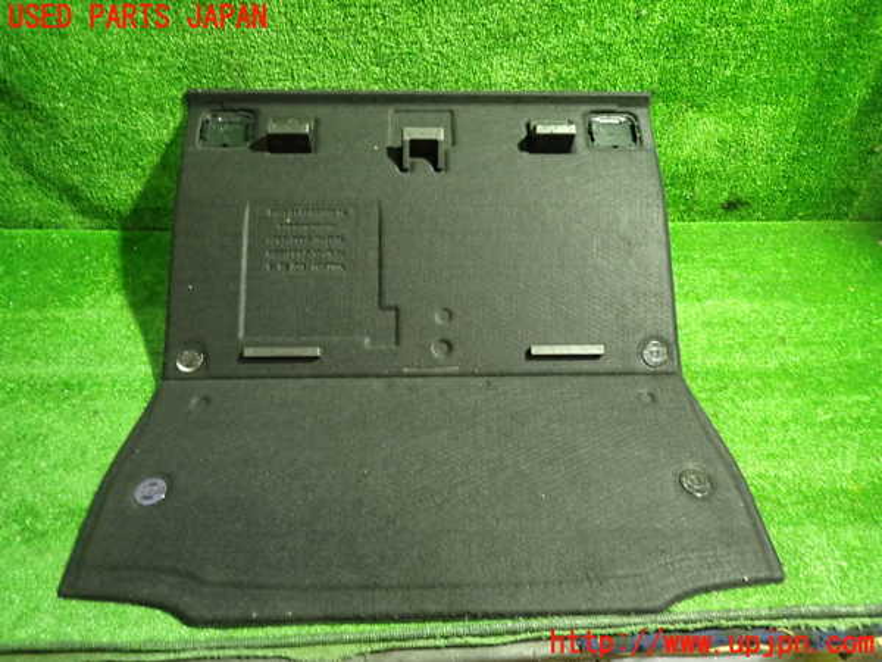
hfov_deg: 69.4
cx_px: 441
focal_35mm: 25
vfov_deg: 54.9
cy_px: 331
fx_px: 637
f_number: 2
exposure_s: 1/30
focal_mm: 4.5
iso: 800
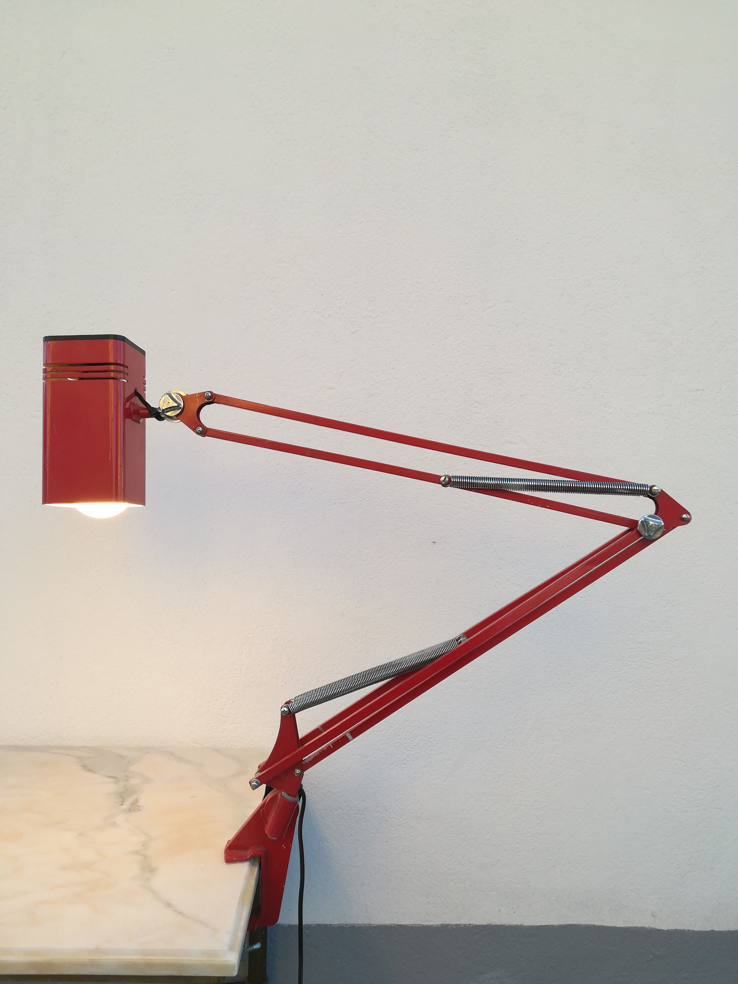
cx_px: 369
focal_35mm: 26
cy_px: 492
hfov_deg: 53.1
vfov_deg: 67.3
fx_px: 739
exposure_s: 1/128
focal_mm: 3.83
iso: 50
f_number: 2.2
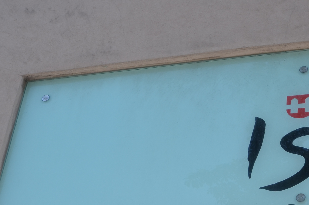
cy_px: 229
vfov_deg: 14.6
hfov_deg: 21.5
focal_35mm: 91
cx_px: 318
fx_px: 779
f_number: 6.3
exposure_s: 1/200
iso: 200
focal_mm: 24
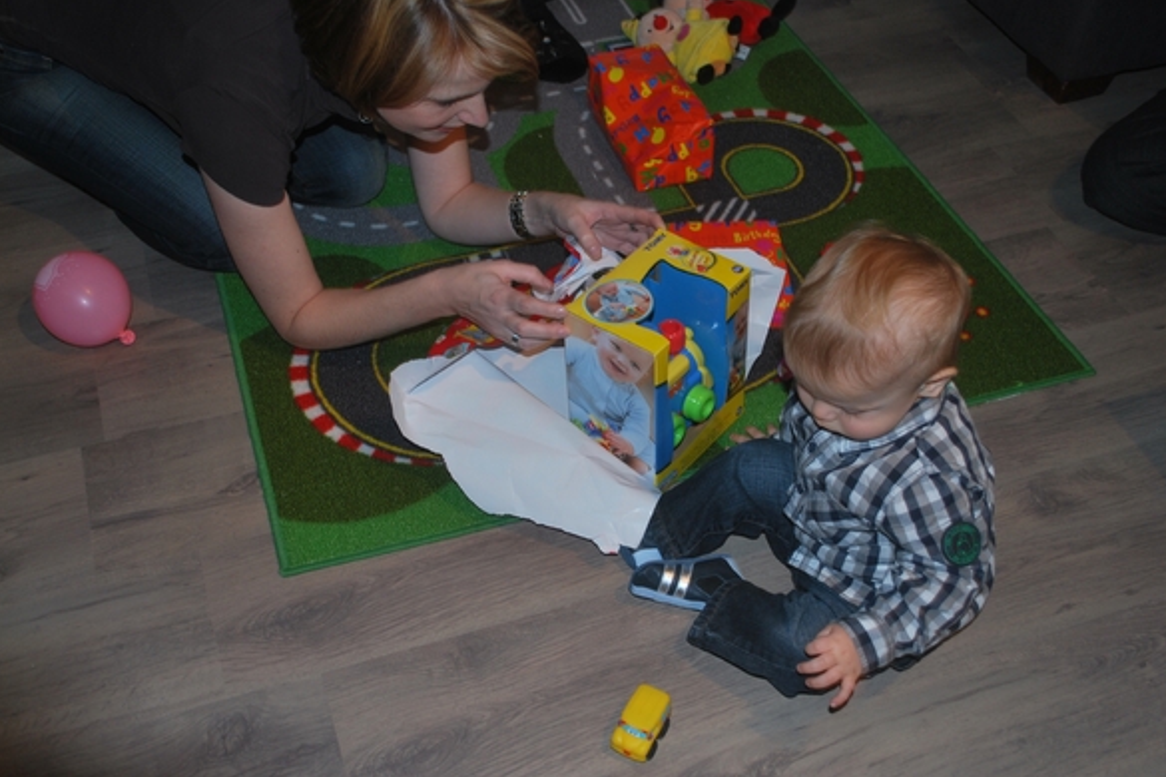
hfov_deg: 48.5
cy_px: 388
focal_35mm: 40
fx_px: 1295
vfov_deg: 33.4
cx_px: 574
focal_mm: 26
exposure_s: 1/60
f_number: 4.5
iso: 200
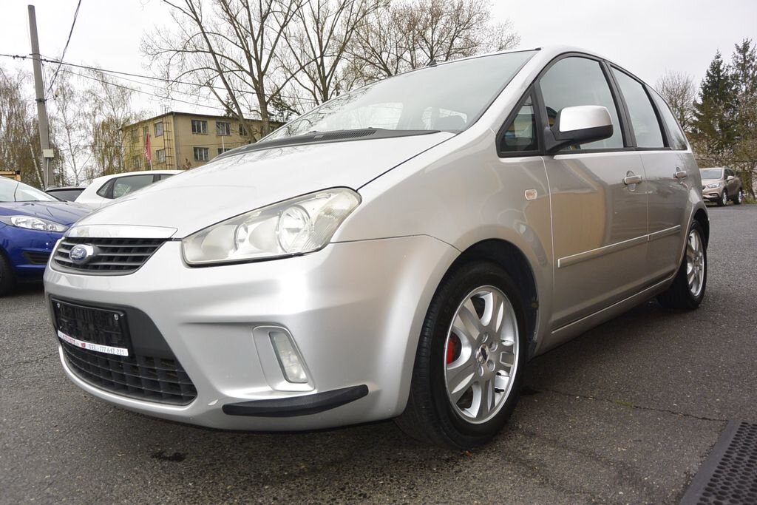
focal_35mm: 27
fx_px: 568
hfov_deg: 67.4
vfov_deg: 47.9
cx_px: 378
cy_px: 252
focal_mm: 10
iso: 160
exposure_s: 1/200
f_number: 4
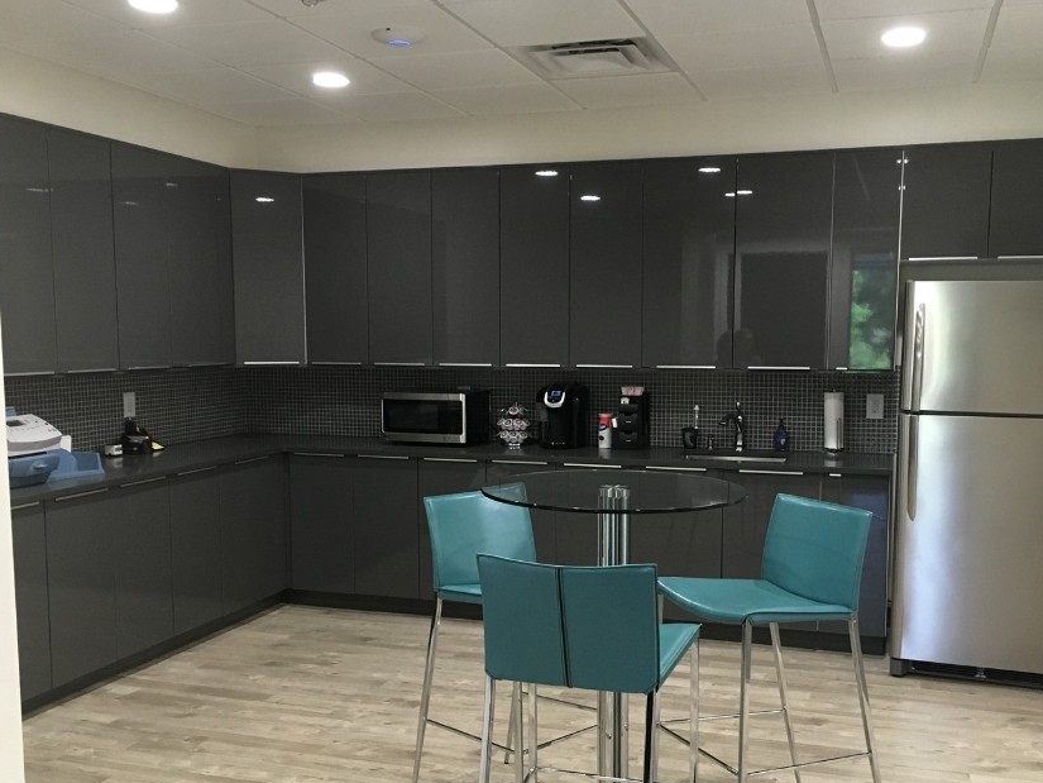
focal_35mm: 36
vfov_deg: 39.6
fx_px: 1085
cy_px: 444
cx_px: 558
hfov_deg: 51.3
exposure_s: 1/30
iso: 125
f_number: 2.2
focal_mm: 4.15
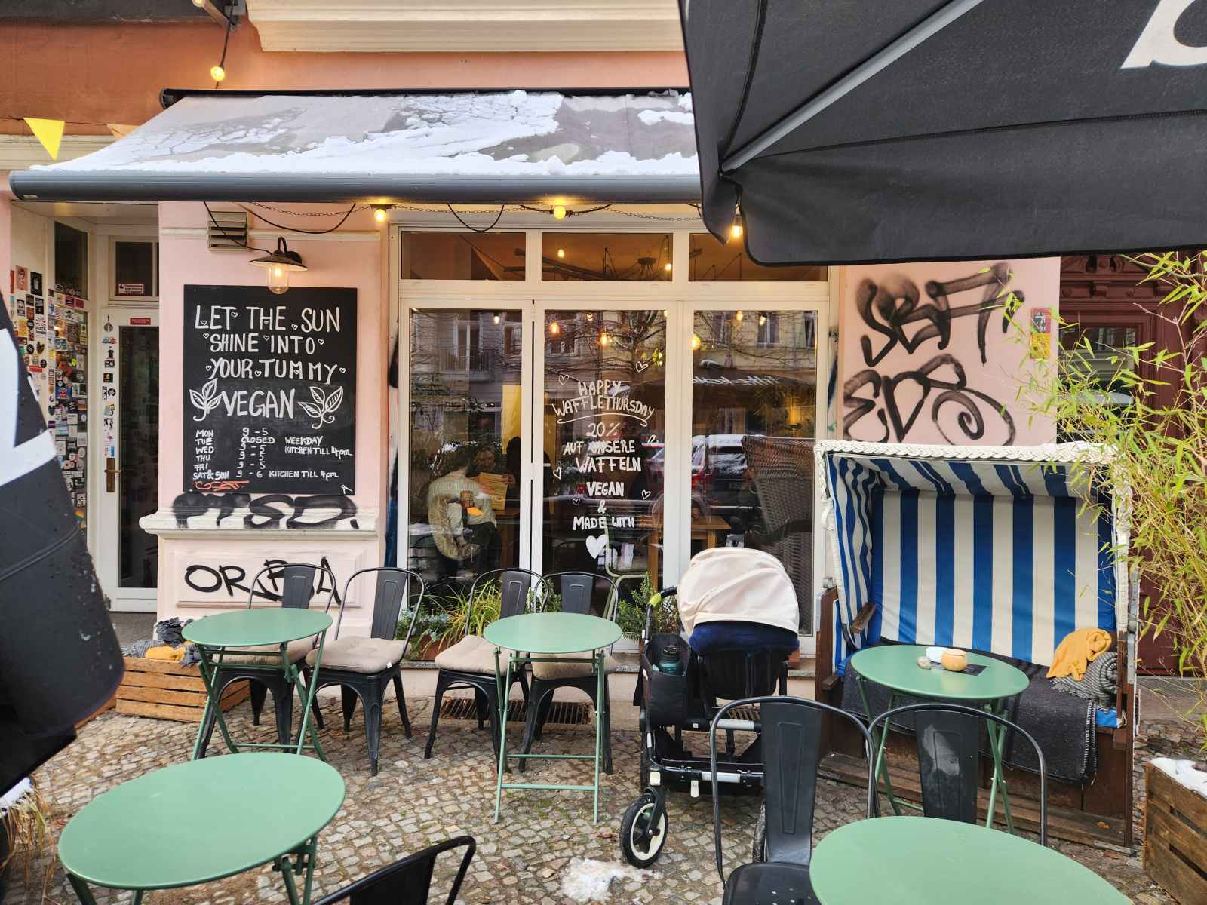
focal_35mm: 23
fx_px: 802
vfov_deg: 58.9
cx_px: 604
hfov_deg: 73.9
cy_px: 452
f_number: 1.8
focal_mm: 5.4
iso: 64
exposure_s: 1/120
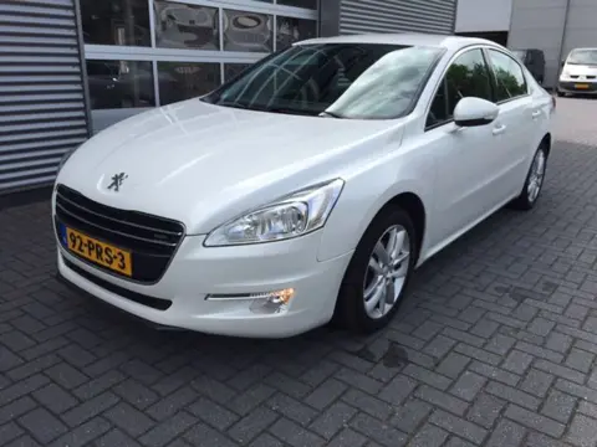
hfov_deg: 61.7
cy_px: 224
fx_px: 500
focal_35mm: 29
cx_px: 298
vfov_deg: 48.2
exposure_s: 1/1647
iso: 32
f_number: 2.2
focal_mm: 4.15
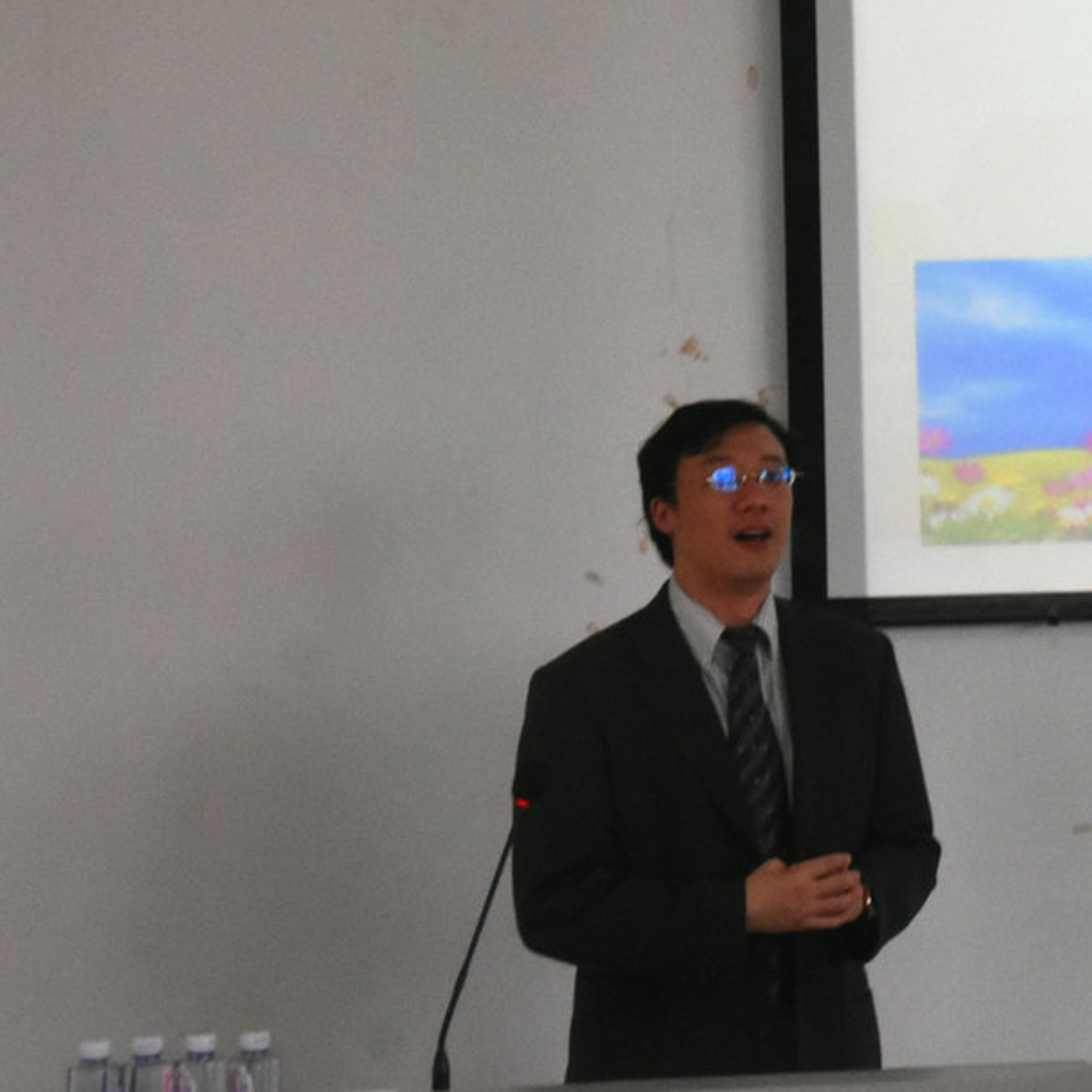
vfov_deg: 10.8
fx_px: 5782
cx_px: 1296
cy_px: 283
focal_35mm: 162
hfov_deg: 10.6
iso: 2500
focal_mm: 48
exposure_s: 1/200
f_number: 7.1
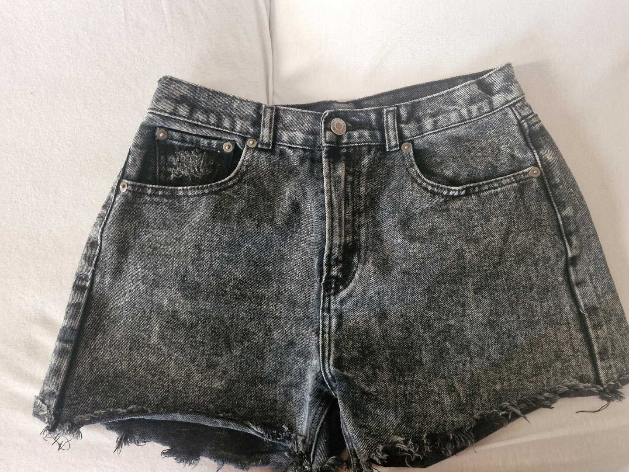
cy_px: 236
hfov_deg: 73.9
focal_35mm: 23
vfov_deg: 58.9
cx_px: 314
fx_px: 418
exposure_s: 1/25
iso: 640
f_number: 1.8
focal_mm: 5.54
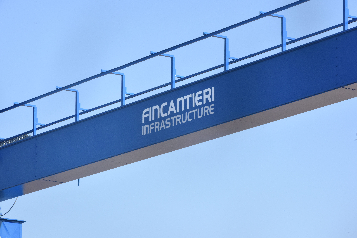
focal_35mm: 200
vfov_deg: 6.9
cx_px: 178
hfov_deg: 10.3
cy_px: 119
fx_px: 1984
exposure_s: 1/320
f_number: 20
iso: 1600
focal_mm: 200
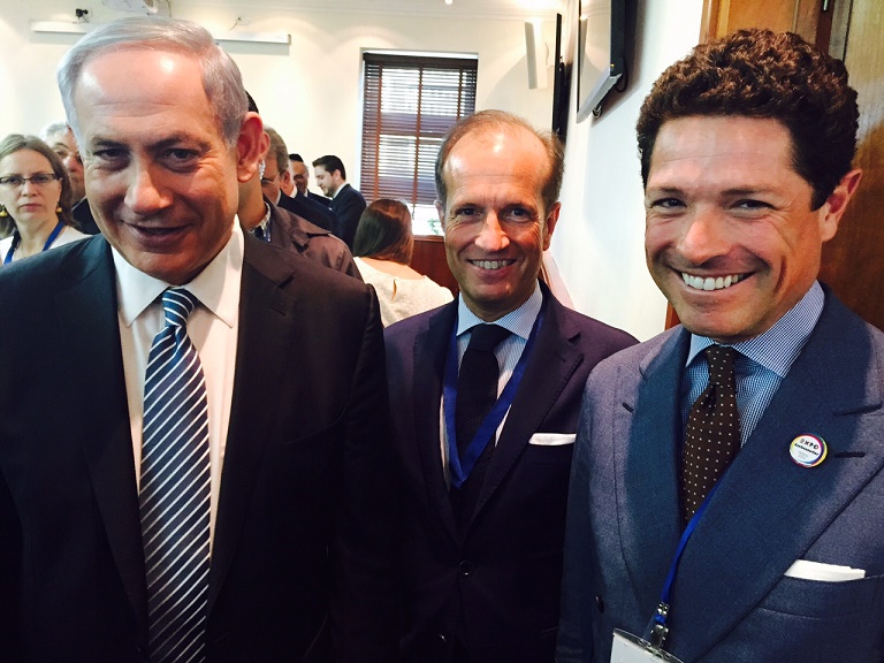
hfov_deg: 61.7
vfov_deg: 48.2
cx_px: 442
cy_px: 332
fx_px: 741
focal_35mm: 29
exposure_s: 1/30
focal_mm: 4.15
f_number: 2.2
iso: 160
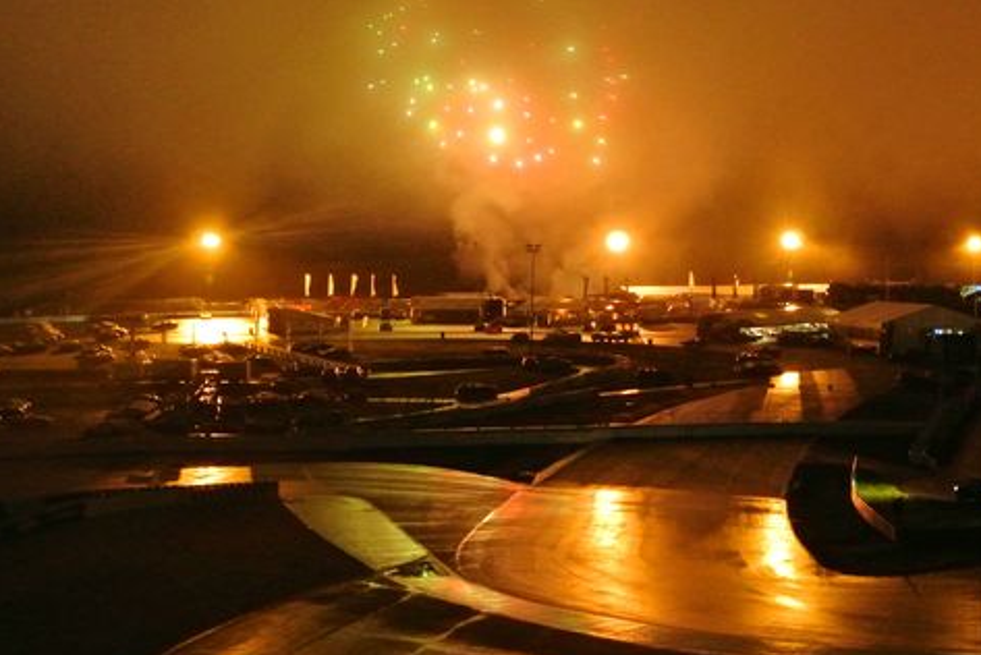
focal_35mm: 69
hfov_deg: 29.2
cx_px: 543
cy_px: 290
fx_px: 1881
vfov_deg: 19.8
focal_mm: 18.9
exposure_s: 1/13
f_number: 4.8
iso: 3200
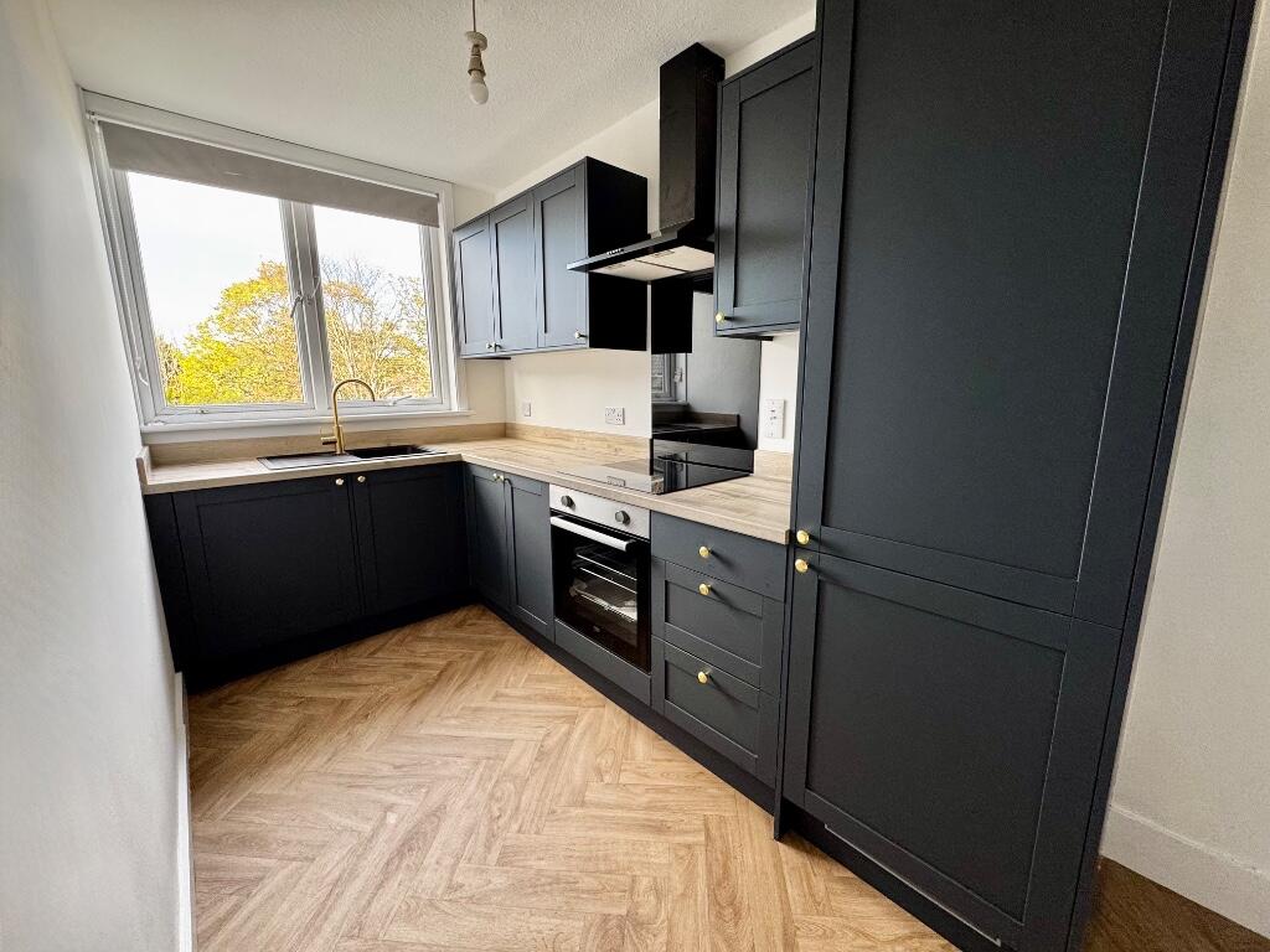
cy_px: 476
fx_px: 514
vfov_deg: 85.7
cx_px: 635
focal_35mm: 14
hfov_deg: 102.1
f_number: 2.2
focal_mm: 2.22
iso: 200
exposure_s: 1/99
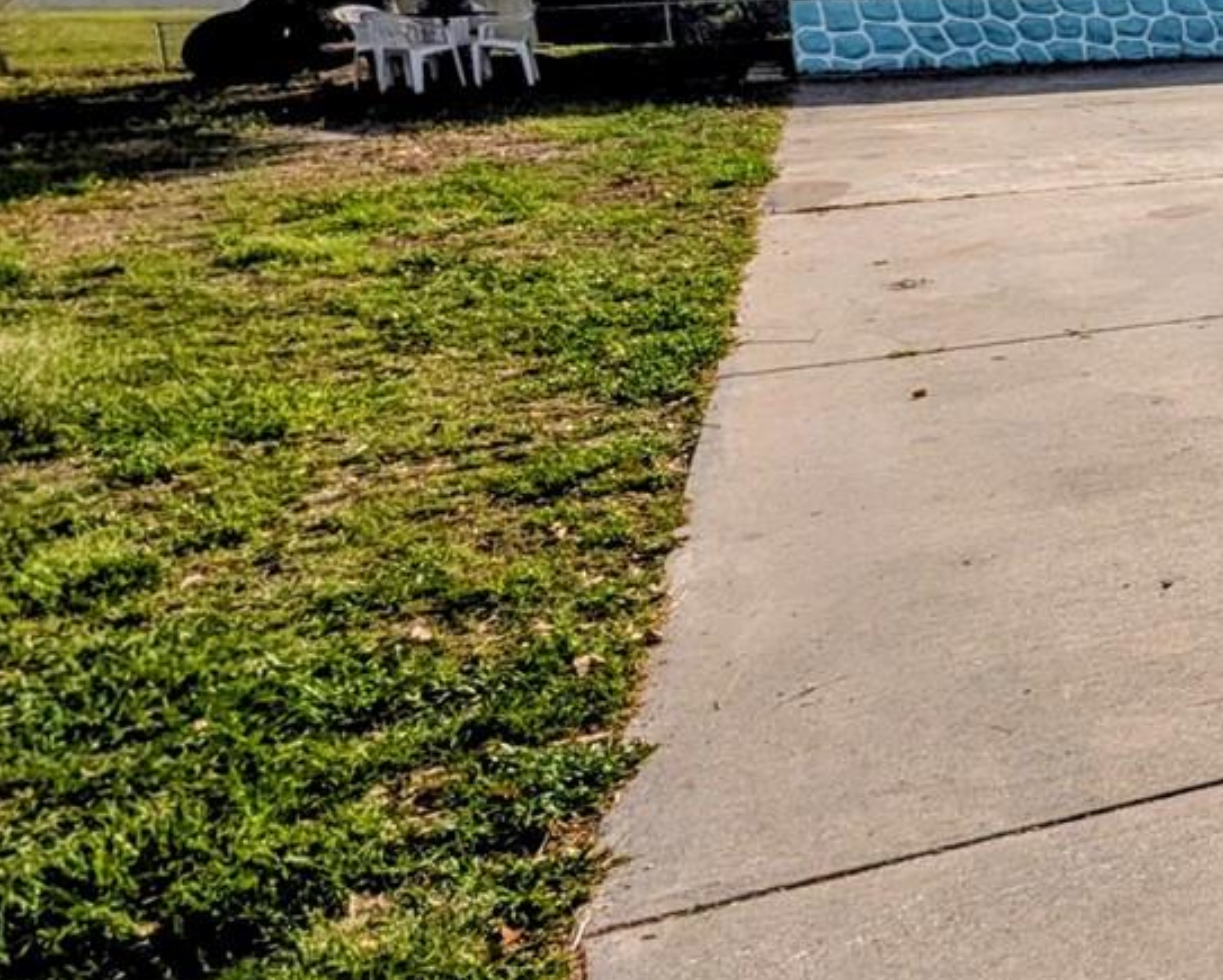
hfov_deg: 29.2
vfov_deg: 32.0
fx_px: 1666
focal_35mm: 46
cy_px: 221
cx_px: 1730
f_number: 2.2
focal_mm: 2.35
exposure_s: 1/9804
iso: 52
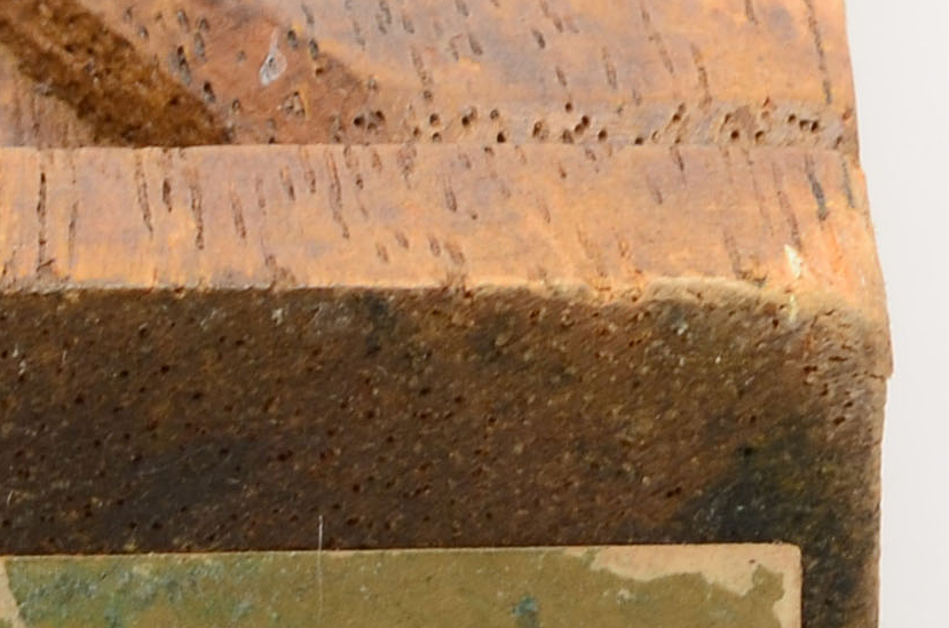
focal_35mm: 535
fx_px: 14073
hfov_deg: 3.9
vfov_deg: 2.6
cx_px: 58
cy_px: 144
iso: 100
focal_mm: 60
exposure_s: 1/160
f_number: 18
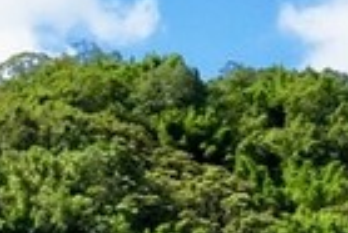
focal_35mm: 177
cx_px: -113
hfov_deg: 11.3
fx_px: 1713
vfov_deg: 7.6
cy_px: 393
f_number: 13
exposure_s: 1/5000
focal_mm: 29
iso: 6400
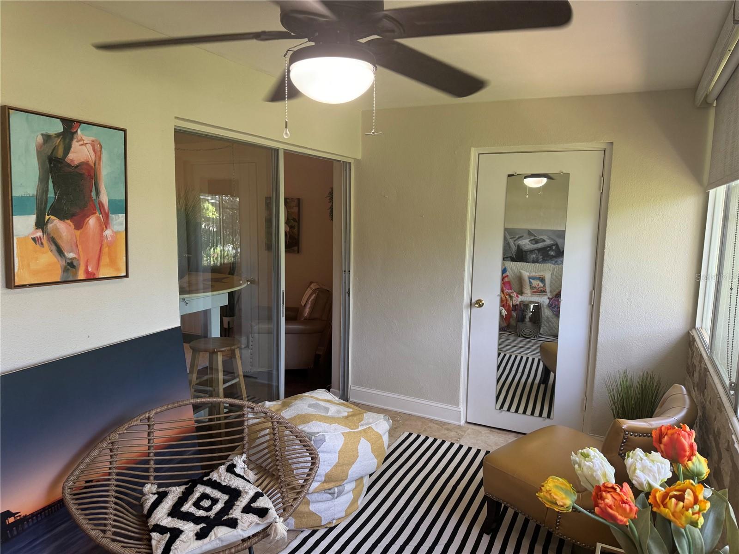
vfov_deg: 56.8
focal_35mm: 24
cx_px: 370
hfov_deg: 71.6
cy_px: 277
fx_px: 512
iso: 160
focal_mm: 6.76
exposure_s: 1/120
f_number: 1.78
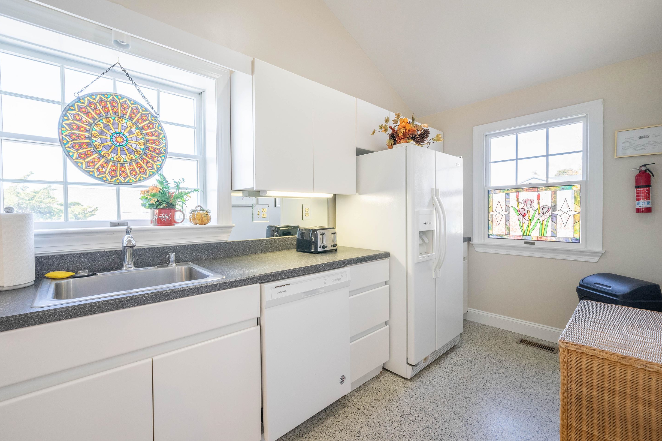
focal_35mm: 15
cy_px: 218
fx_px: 276
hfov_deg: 100.4
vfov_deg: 77.3
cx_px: 319
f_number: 8
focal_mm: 14
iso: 1000
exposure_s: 1/80
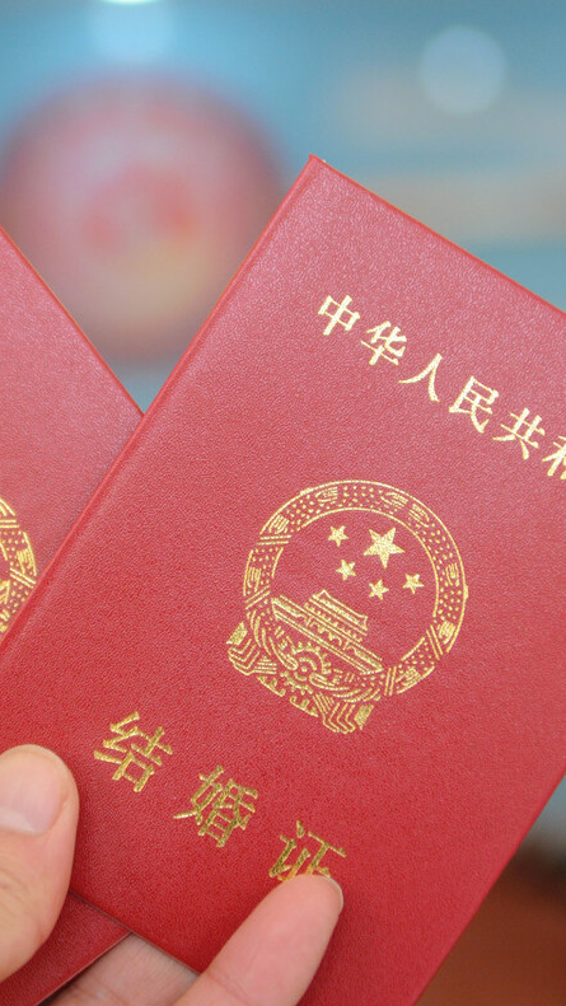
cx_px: 186
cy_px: 505
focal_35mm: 100
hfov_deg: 12.1
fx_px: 2668
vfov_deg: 21.4
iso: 500
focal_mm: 42
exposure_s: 1/200
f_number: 2.8
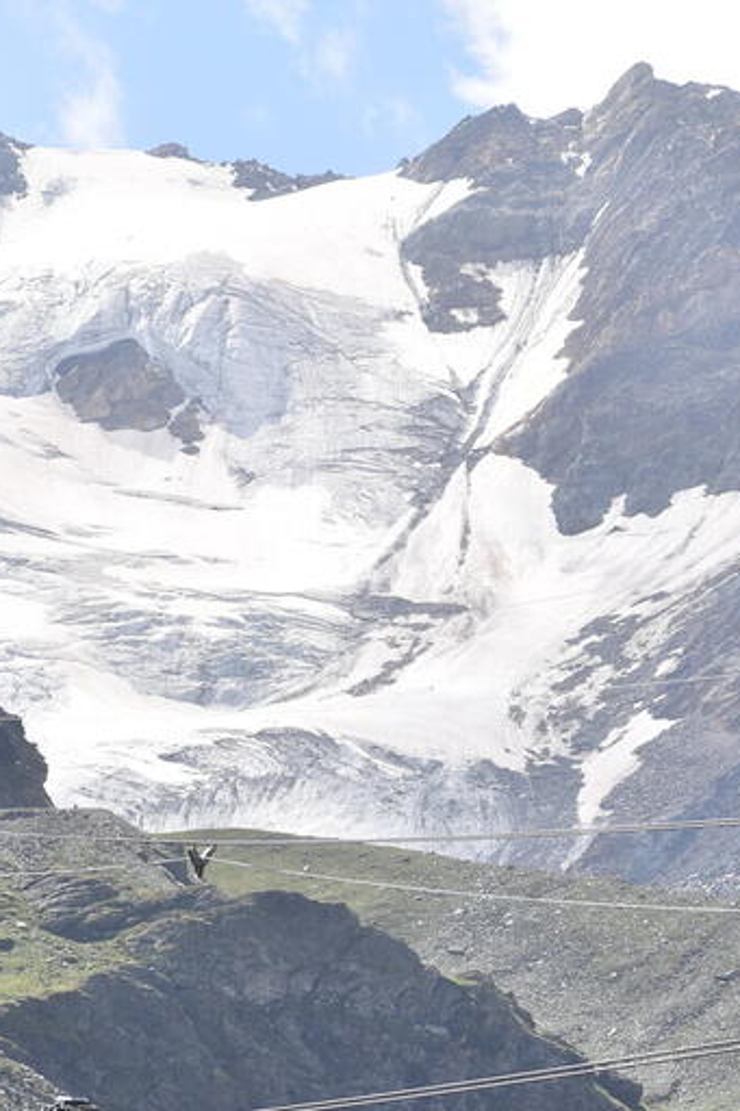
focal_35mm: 302
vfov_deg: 6.8
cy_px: 892
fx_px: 9317
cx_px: 371
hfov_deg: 4.5
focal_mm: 100
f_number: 9
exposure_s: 1/320
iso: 100
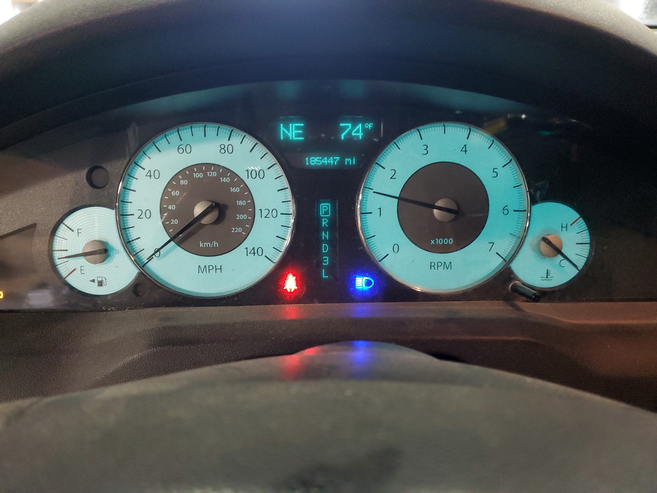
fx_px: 493
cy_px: 246
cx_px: 328
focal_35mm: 26
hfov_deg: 67.3
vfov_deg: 53.1
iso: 290
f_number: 1.5
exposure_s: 1/24
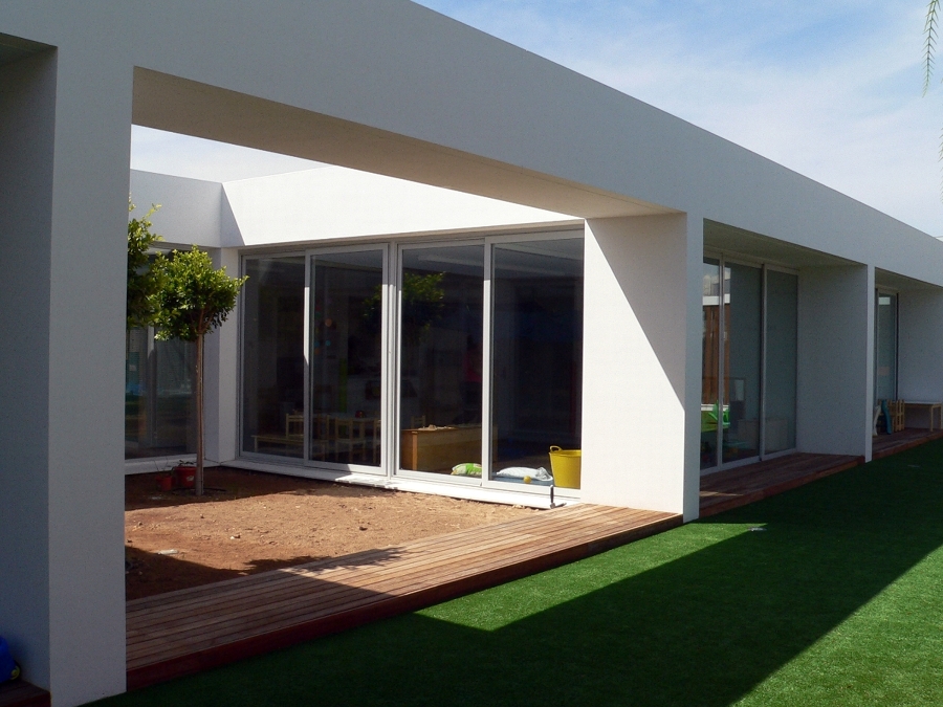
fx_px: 981
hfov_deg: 51.4
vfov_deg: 39.7
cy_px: 354
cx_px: 472
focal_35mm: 36
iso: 100
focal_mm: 6
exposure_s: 1/250
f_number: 8
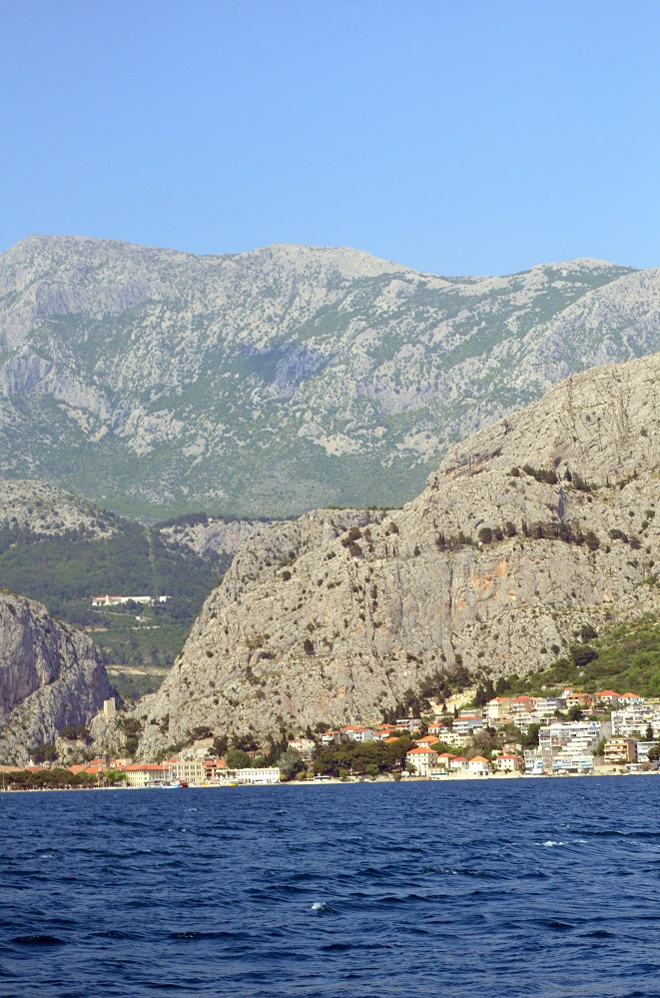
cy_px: 499
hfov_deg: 13.0
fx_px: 2902
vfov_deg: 19.5
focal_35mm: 105
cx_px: 330
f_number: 5
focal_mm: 70
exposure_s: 1/5000
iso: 800
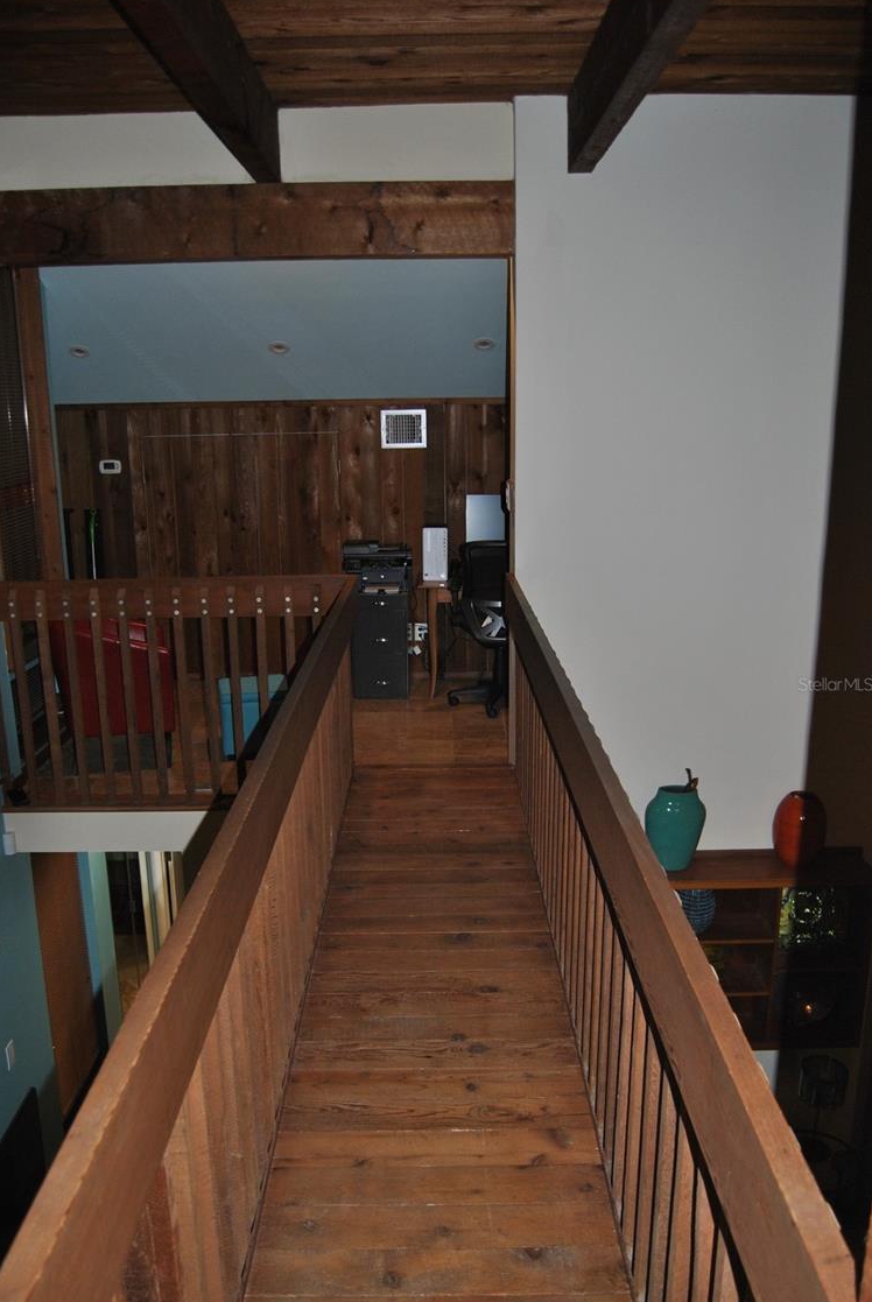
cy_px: 684
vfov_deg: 63.6
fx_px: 1050
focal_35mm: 29
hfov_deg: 45.1
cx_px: 409
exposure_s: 1/60
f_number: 3.5
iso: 200
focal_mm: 18
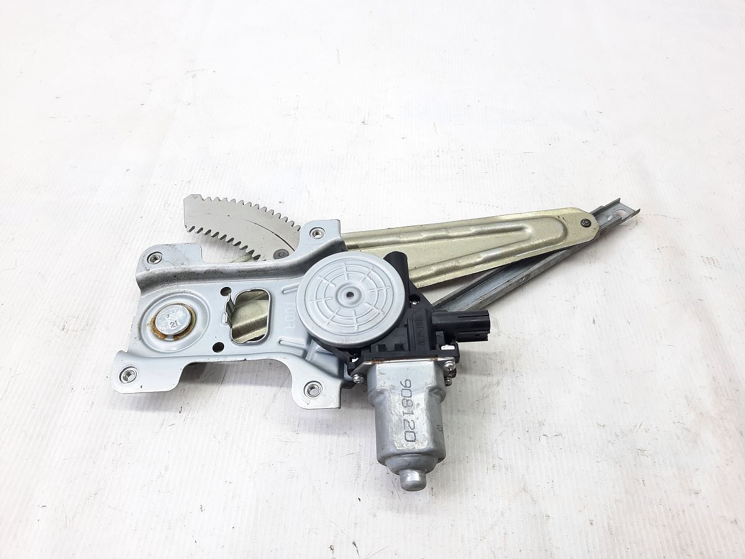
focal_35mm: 25
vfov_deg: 54.9
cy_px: 280
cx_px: 372
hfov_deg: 69.4
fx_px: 538
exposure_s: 1/50
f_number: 2
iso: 64
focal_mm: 4.6
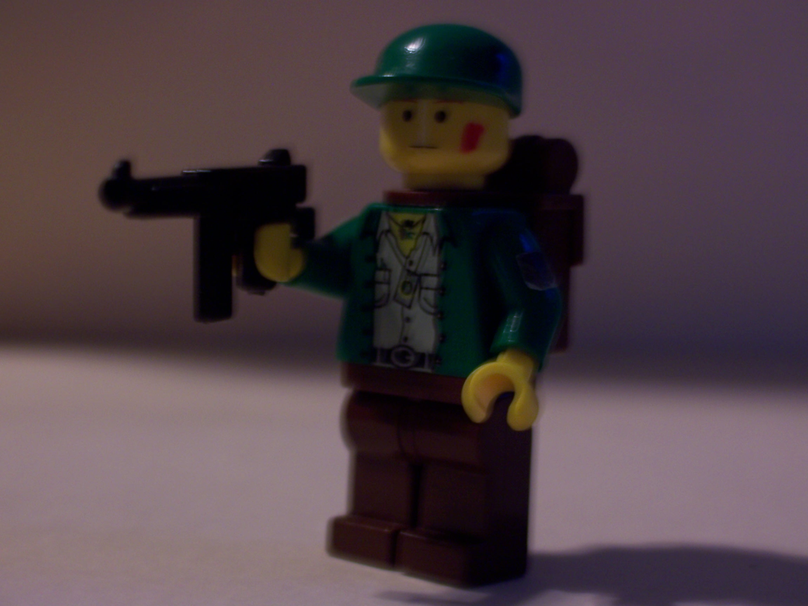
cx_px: 404
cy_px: 303
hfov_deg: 22.8
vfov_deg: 17.2
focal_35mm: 86
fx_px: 2007
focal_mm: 14.7
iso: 80
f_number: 3.4
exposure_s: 1/8
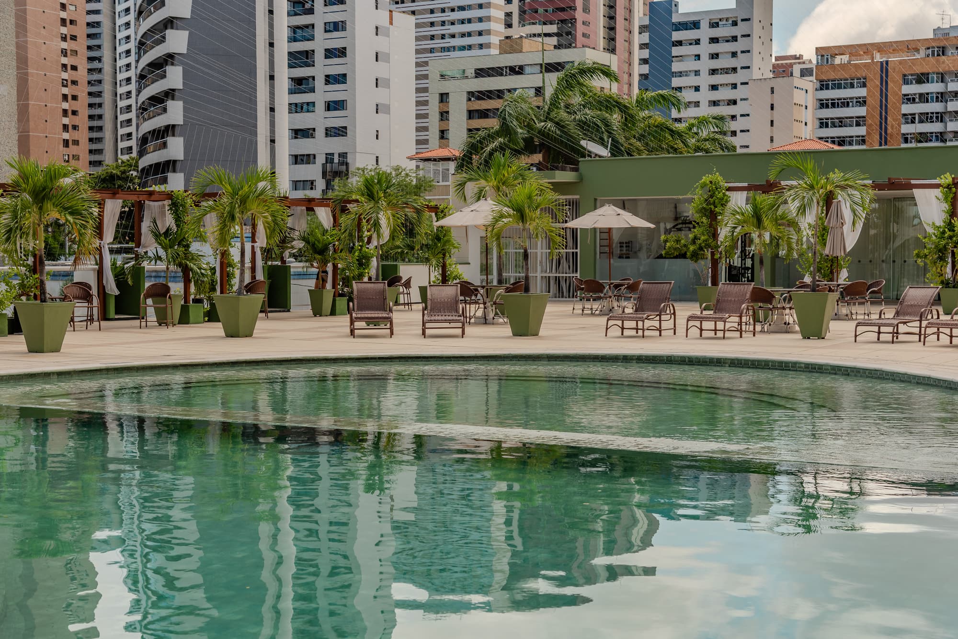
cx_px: 479
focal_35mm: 52
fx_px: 1384
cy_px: 320
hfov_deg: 38.2
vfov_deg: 26.0
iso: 200
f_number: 6.3
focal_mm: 52
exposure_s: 1/1000
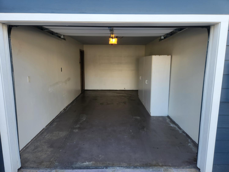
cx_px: 114
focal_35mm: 23
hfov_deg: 73.9
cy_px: 86
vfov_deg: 58.9
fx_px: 152
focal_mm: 5.4
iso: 25
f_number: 1.8
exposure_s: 1/180
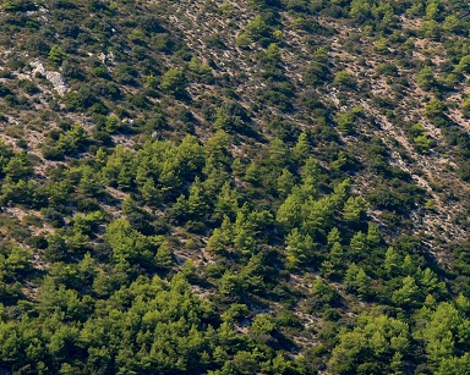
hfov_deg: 7.5
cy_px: 130
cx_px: 423
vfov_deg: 6.0
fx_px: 3560
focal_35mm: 256
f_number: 5.6
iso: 400
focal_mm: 70
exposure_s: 1/1600
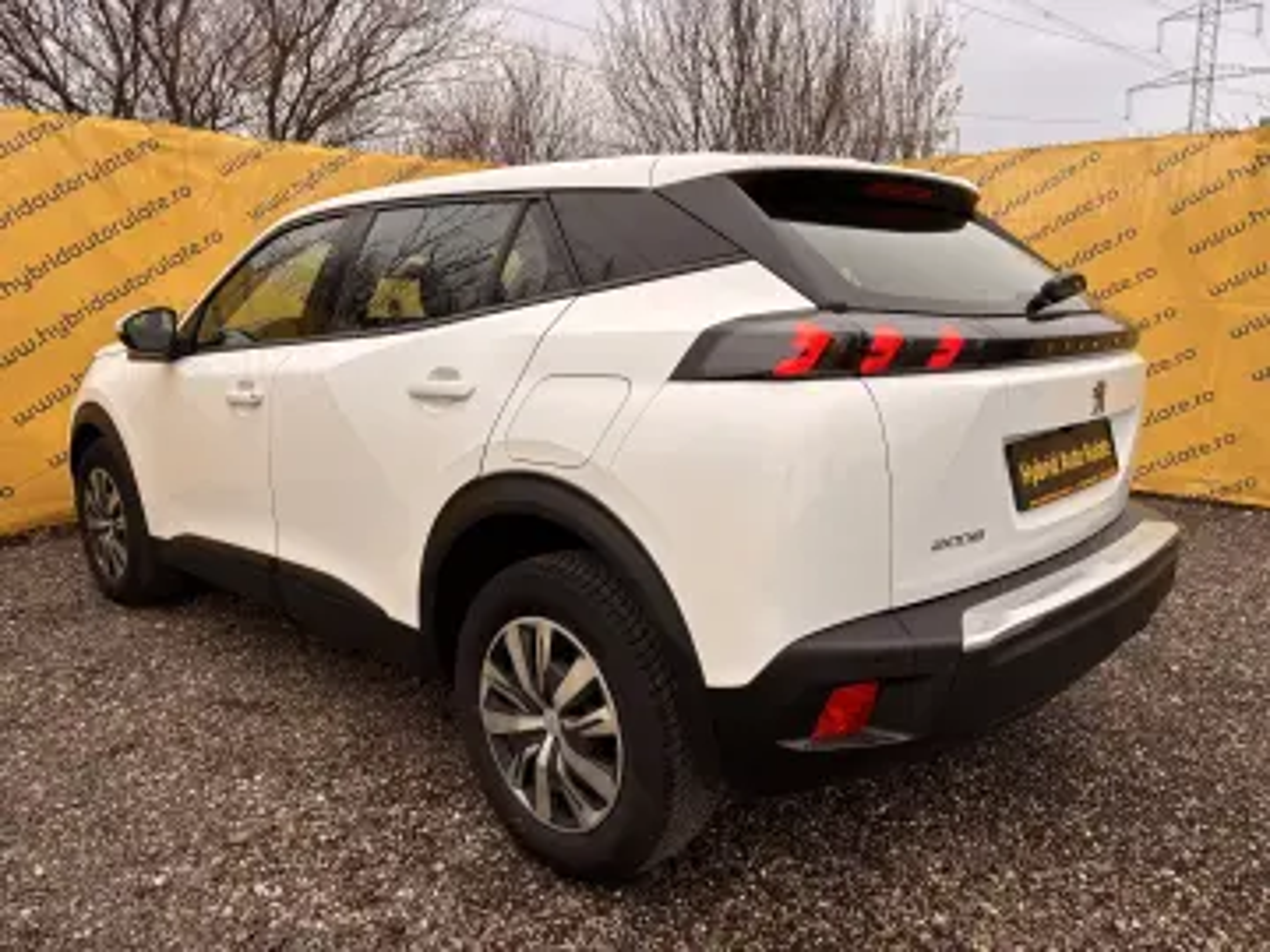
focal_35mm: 26
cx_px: 635
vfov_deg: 53.1
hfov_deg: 67.3
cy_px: 476
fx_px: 954
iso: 50
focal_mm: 5.96
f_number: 1.6
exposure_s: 1/684
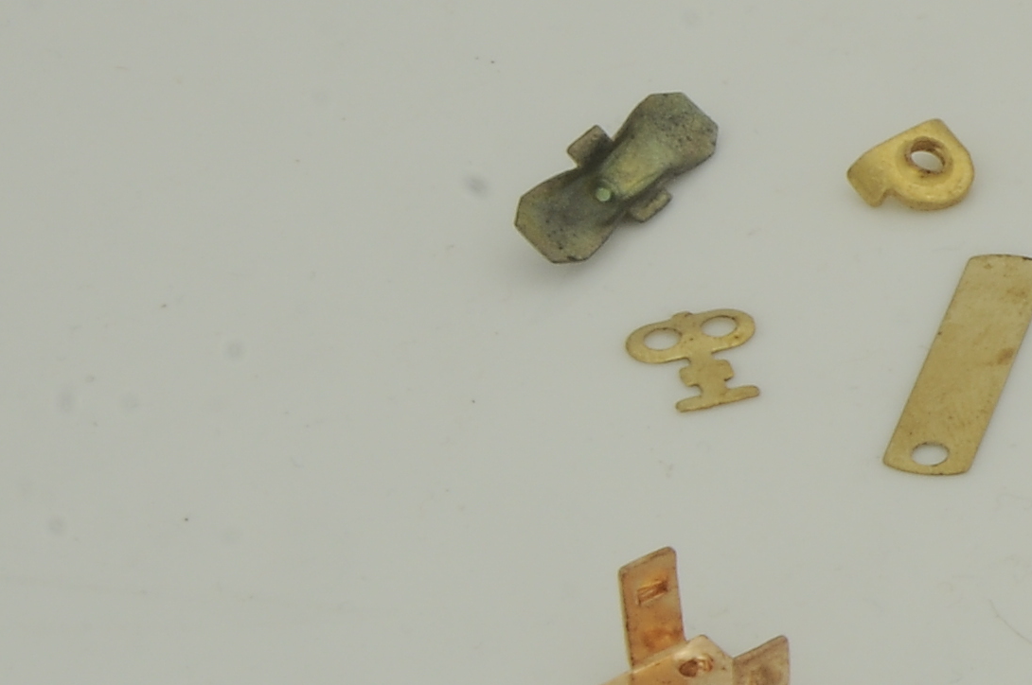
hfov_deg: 11.0
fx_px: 5068
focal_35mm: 177
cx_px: 1726
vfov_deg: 7.7
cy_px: 516
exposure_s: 1/125
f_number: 25
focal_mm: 30
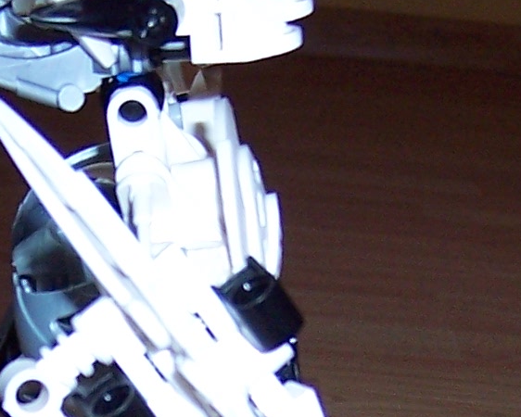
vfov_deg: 11.3
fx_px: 2036
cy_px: 600
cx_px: 193
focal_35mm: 132
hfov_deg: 14.6
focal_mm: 5.5
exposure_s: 1/60
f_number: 2.8
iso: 140
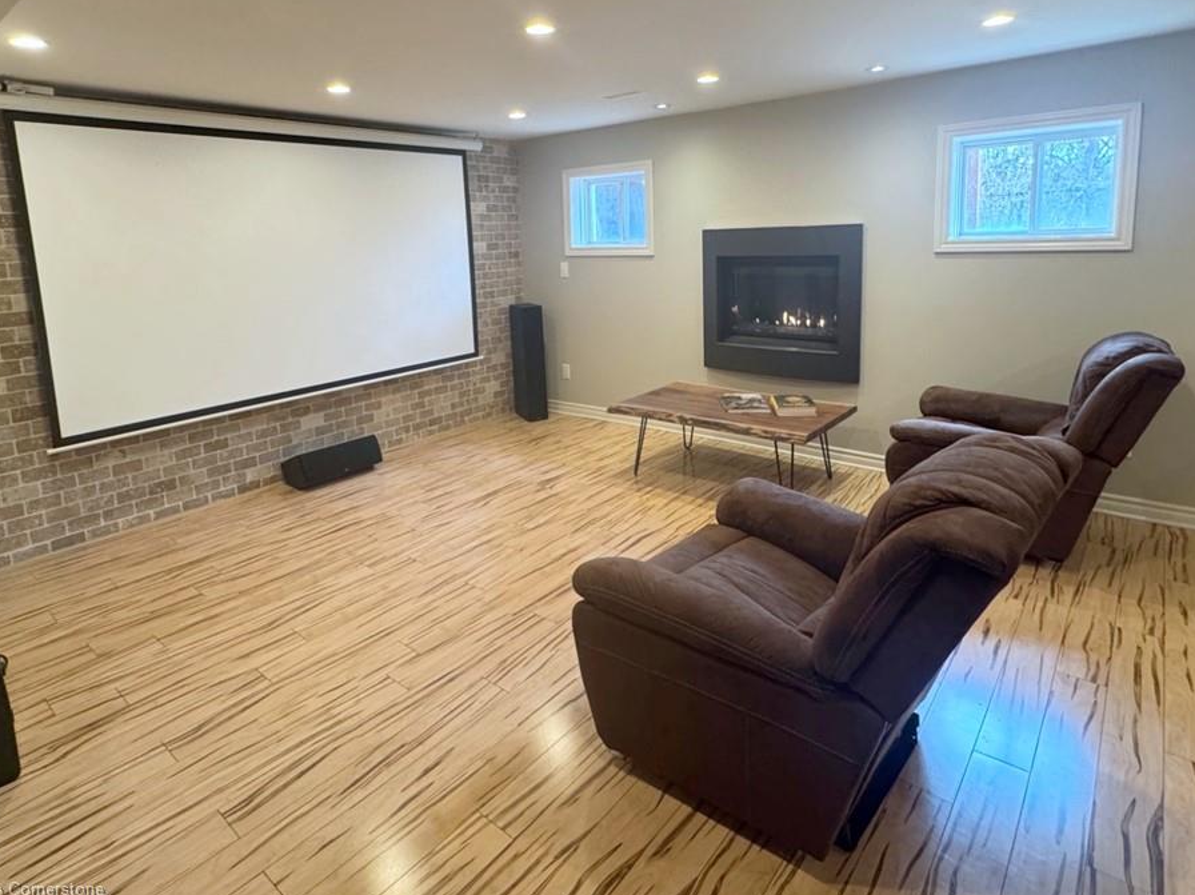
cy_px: 390
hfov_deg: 94.5
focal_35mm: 16
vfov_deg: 77.7
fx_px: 552
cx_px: 591
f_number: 2.2
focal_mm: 2.2
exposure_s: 1/60
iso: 320
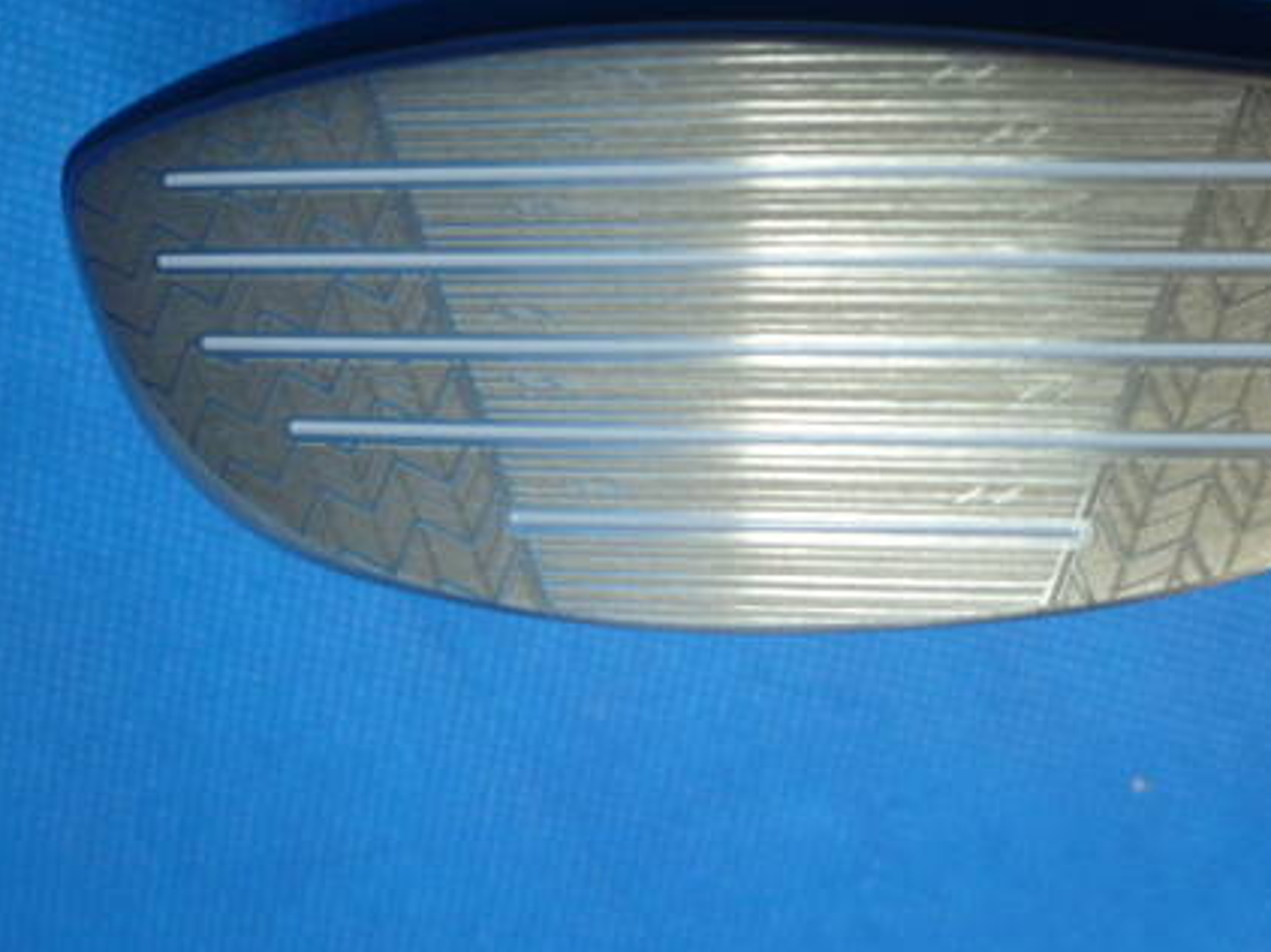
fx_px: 1615
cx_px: 879
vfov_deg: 32.5
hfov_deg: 42.2
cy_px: 286
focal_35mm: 44
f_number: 3
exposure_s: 1/30
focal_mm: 5.2
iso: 160
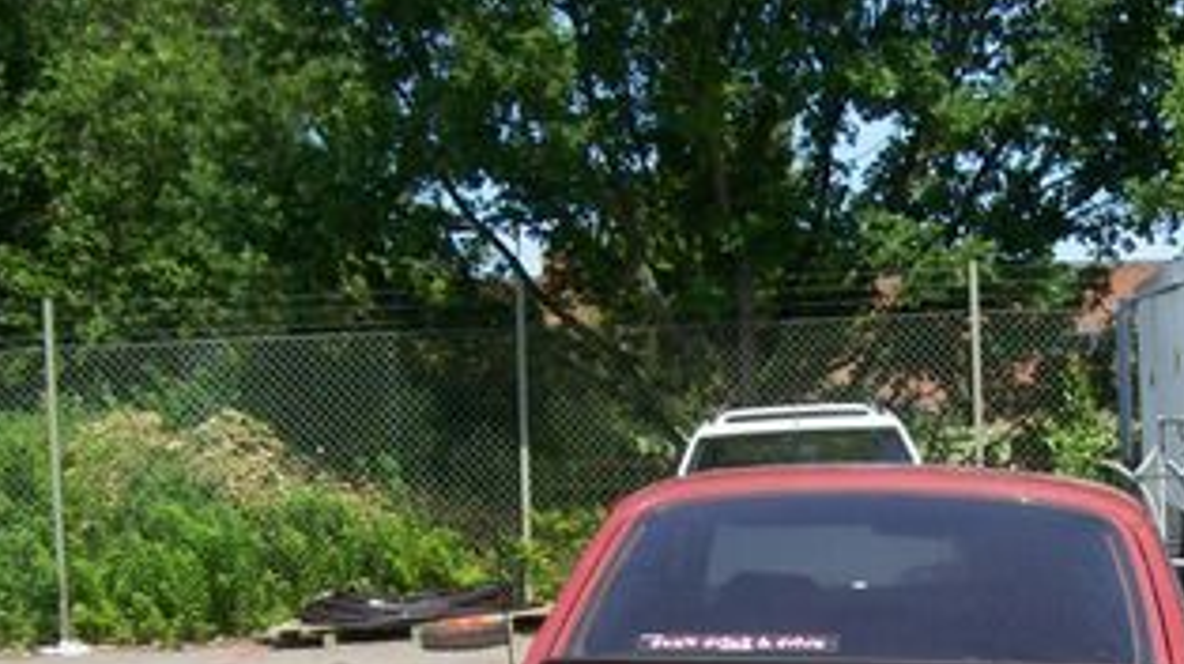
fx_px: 2509
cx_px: 931
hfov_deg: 26.1
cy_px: 687
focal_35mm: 80
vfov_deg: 14.8
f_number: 4.8
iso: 80
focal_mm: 6
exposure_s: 1/376
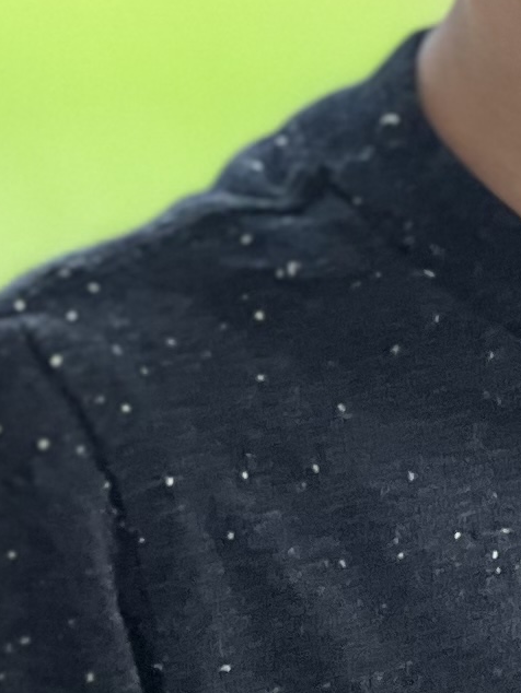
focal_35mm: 351
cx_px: 882
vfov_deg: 5.6
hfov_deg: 4.2
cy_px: -442
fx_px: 7039
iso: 50
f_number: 2.8
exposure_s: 1/121
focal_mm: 9
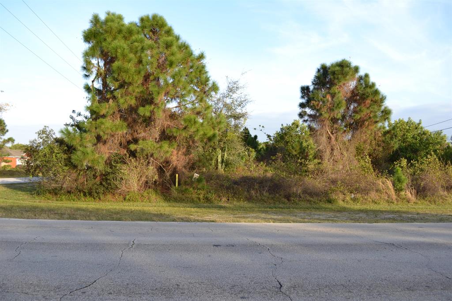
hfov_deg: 61.9
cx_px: 226
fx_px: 377
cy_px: 150
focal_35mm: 30
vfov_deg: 43.6
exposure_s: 1/160
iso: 100
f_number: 6.3
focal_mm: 20
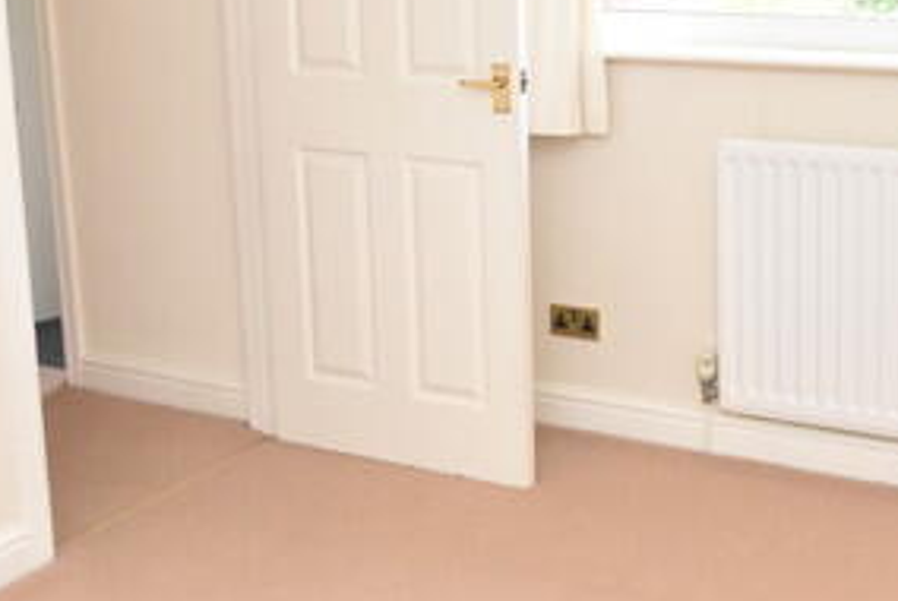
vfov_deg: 24.7
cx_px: 642
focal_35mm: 54
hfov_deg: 36.2
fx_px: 1348
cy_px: 119
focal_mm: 10
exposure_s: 1/160
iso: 800
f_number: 4.5
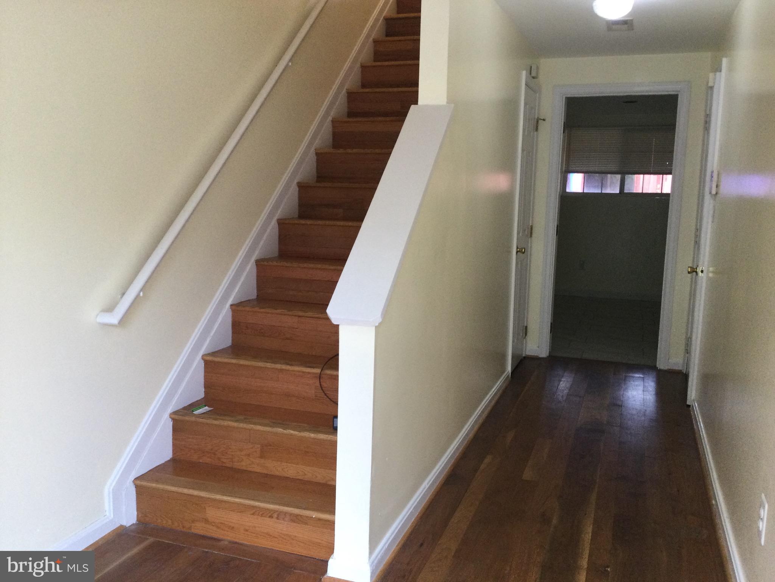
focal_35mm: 31
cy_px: 291
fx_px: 694
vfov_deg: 45.4
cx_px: 388
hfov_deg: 58.4
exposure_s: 1/30
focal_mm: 3.3
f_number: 2.4
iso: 50
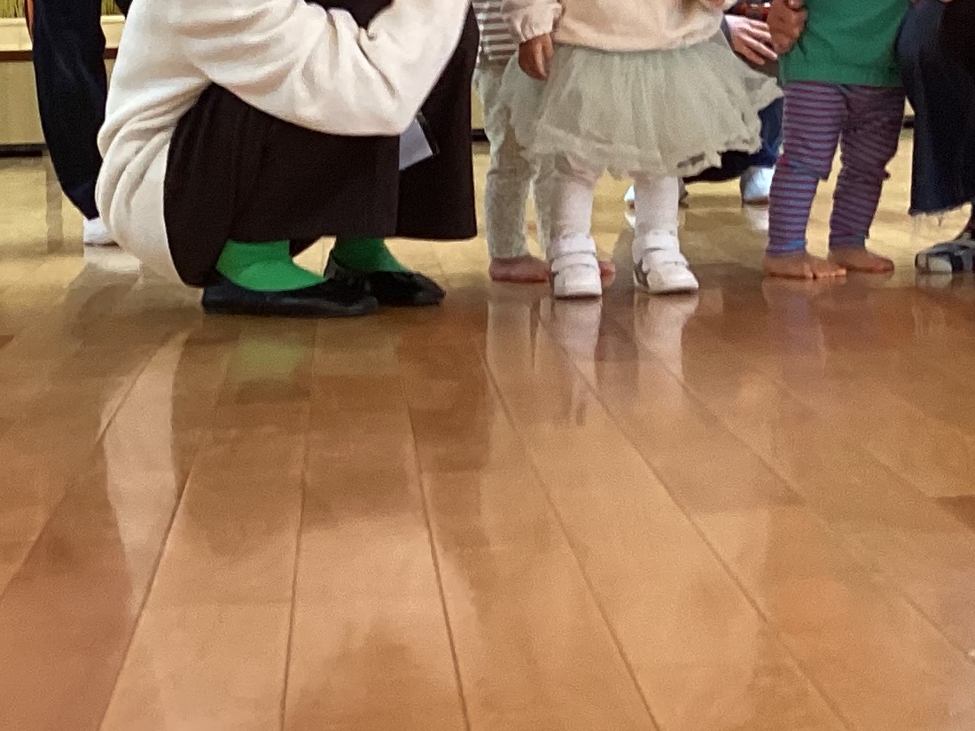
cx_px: 735
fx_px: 2591
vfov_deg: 15.8
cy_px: 30
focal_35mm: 92
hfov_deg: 21.1
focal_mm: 3.3
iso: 125
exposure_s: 1/50
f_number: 2.4
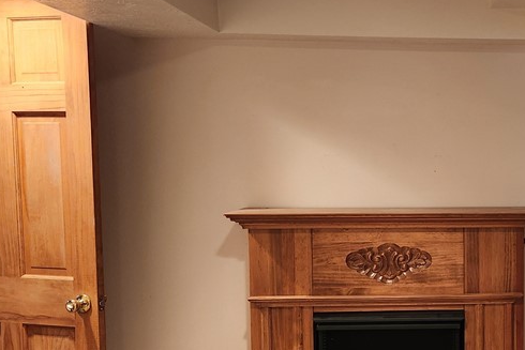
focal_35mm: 50
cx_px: 485
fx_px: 729
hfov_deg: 36.8
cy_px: 217
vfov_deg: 26.9
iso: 500
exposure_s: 1/30
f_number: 1.8
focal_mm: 5.4
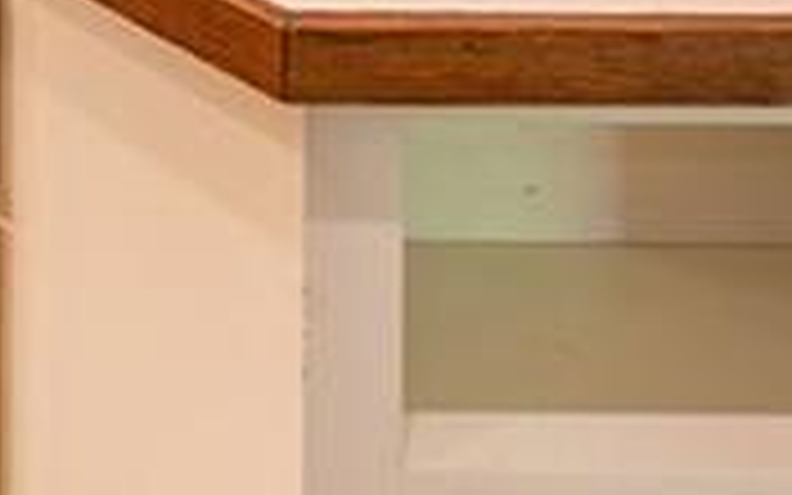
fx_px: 1792
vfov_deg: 12.4
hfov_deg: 15.3
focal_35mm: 83
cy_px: -695
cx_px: -1066
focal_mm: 14
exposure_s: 1/25
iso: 400
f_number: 8
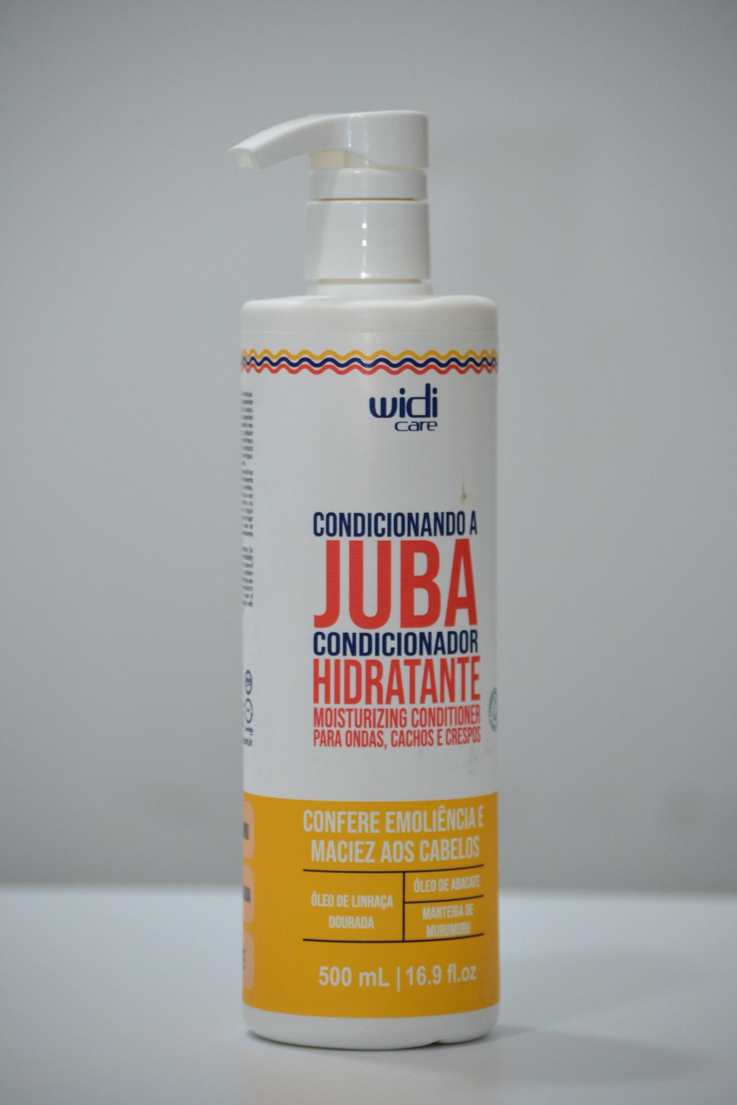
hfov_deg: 6.8
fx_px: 6218
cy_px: 552
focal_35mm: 202
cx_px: 368
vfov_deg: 10.2
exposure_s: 1/200
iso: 1600
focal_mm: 135
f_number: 5
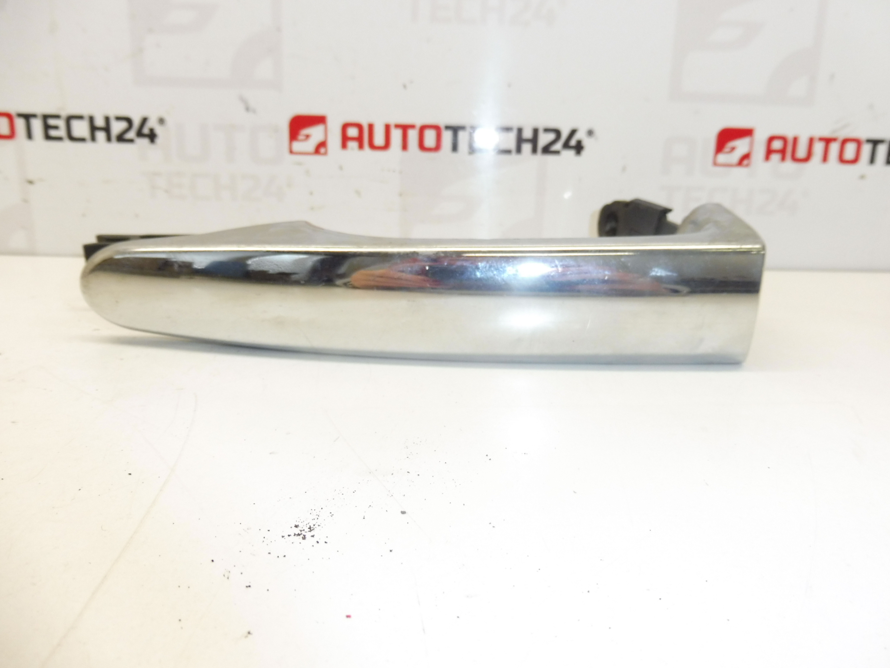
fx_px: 617
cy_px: 334
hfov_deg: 71.6
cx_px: 445
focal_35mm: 24
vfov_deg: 56.8
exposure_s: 1/80
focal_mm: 4.3
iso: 200
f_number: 3.5
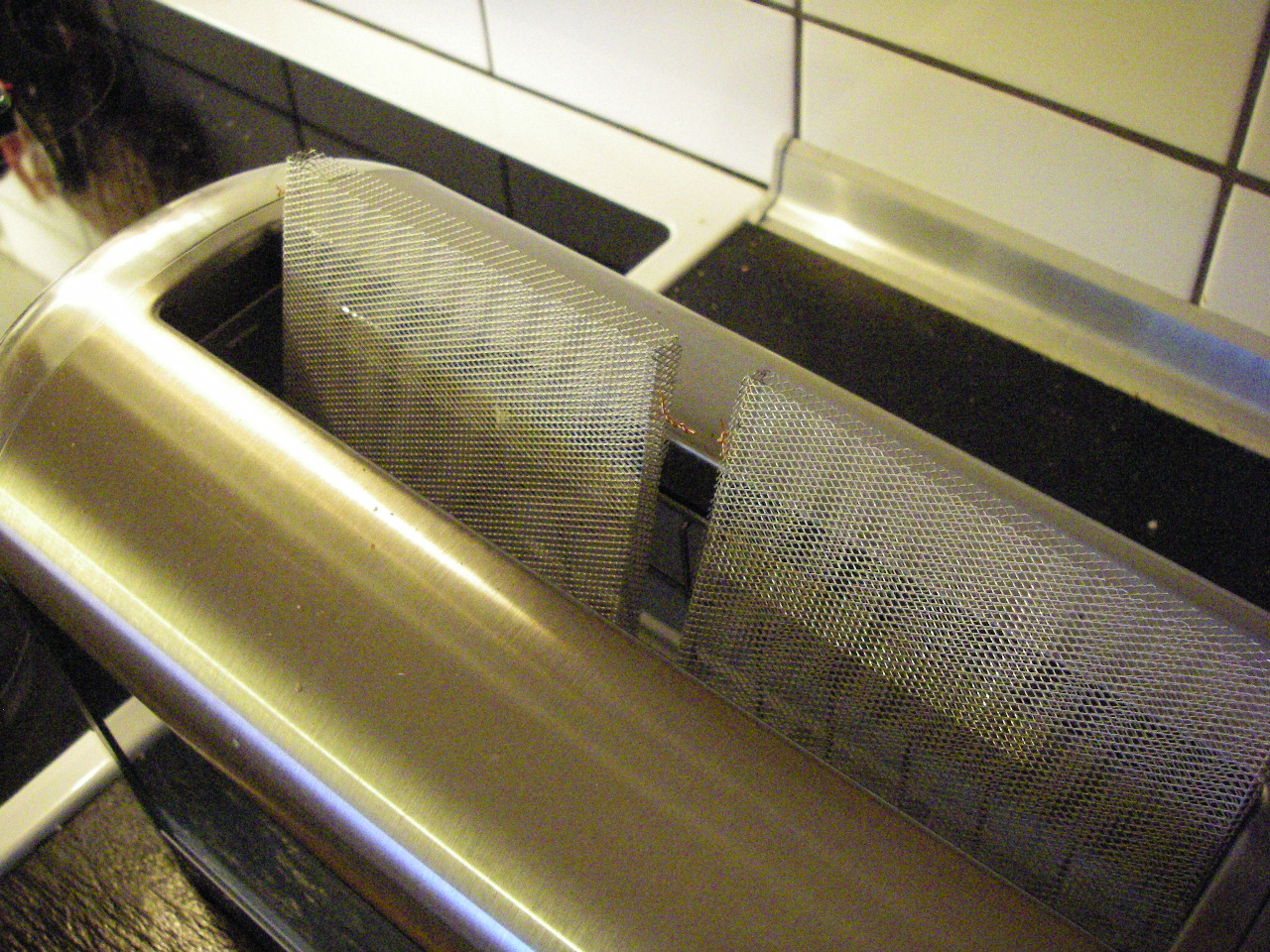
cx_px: 635
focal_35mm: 38
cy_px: 476
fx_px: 1394
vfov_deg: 37.7
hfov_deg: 49.0
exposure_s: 1/50
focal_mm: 6.3
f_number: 3.3
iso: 1250
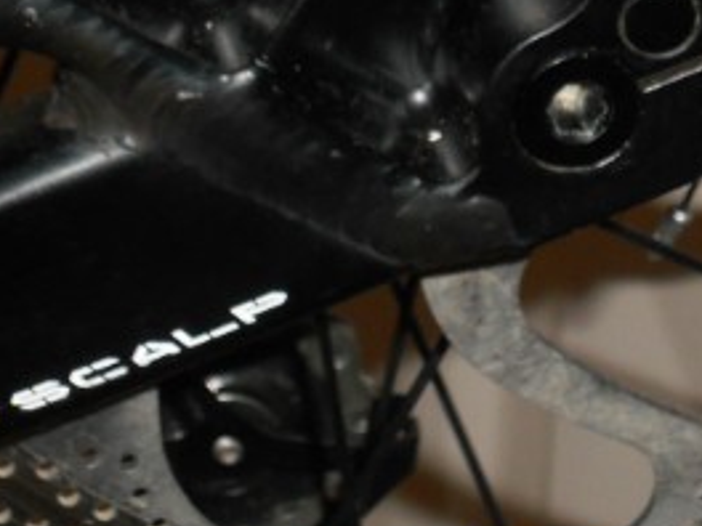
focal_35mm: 217
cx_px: 259
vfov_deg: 6.8
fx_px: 4401
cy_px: -142
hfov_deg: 9.1
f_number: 5.9
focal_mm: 13.9
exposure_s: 1/60
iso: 200
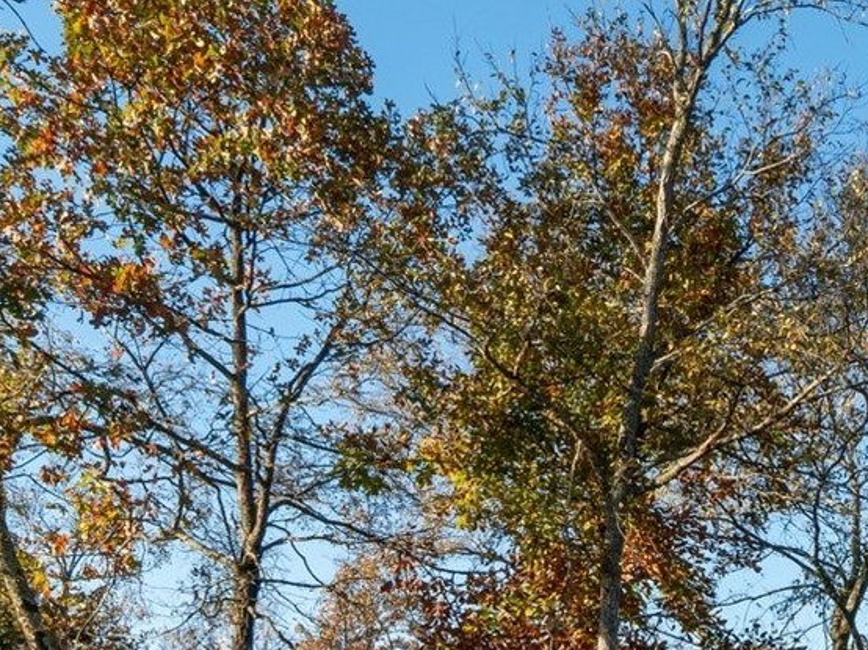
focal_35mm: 53
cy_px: 807
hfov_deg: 32.8
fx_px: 1328
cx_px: 895
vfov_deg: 24.5
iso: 100
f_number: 8
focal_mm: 10
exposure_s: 1/250
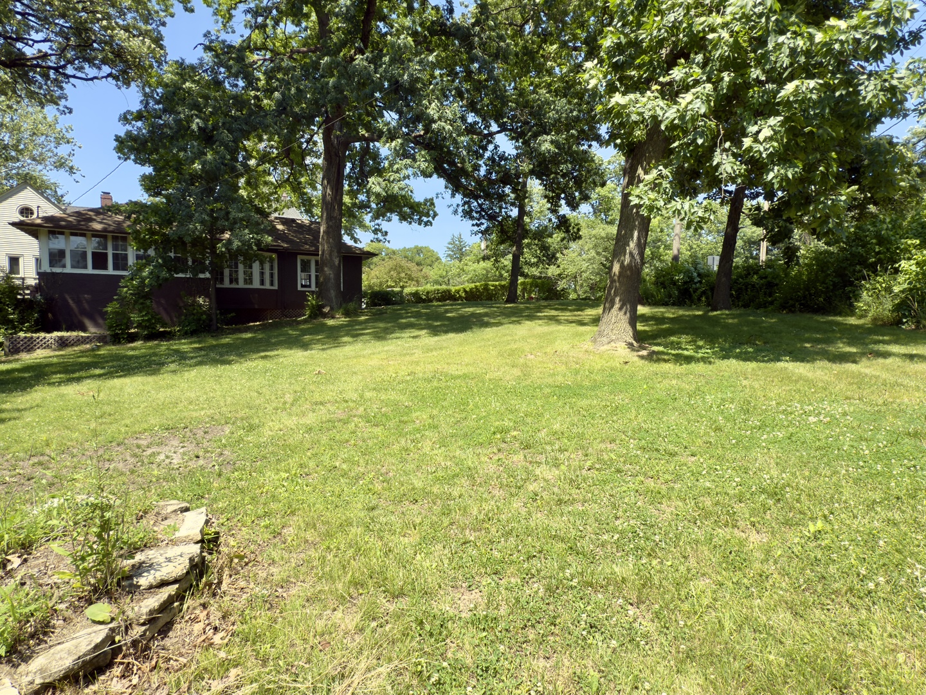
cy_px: 348
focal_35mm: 19
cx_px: 463
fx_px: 508
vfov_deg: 68.7
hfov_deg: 84.7
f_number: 2.2
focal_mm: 2.22
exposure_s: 1/334
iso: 16
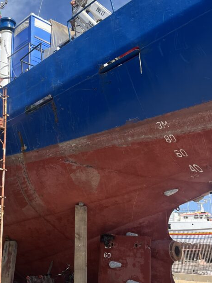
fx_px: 351
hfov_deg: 32.7
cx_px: 46
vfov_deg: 43.9
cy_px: 139
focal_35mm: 43
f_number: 1.6
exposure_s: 1/2222
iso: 50
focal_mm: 5.1
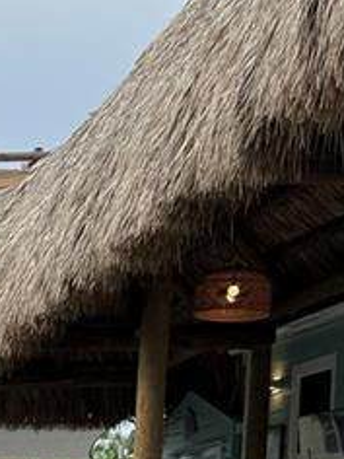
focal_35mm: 122
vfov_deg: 15.2
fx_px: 1617
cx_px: -268
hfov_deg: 11.3
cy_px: 650
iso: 80
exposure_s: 1/2232
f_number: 1.78
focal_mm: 6.76
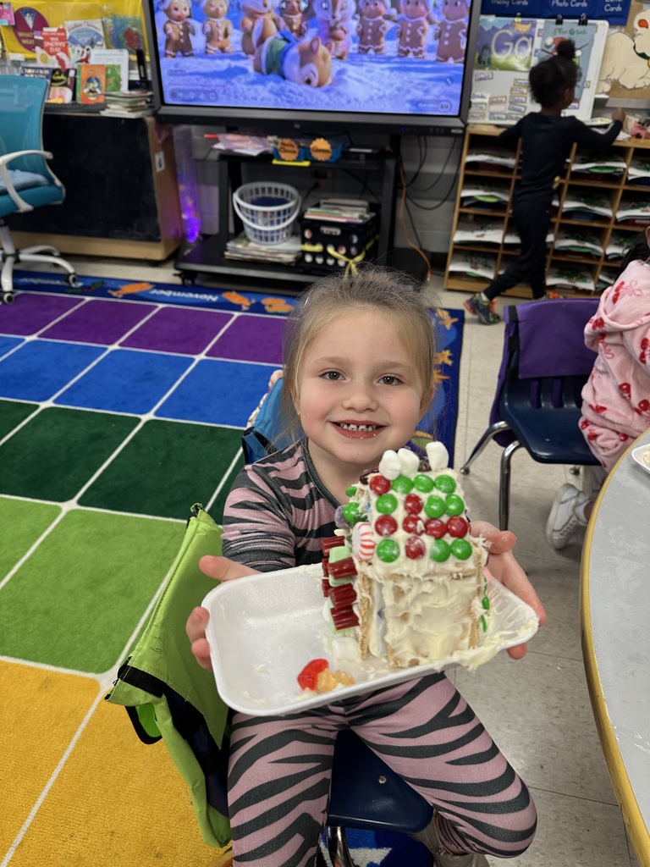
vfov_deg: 71.6
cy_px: 434
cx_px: 325
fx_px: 601
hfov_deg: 56.8
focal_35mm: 24
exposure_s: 1/60
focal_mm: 6.86
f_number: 1.78
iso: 125
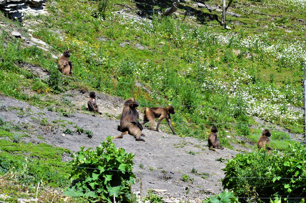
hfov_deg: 19.5
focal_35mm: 105
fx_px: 892
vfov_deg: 13.0
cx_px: 153
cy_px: 102
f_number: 14
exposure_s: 1/4000
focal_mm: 70
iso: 6400
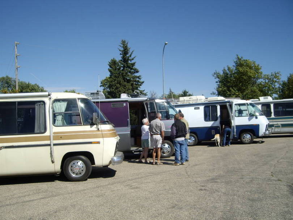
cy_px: 110
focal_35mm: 38
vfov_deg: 37.7
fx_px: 322
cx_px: 146
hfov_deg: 49.0
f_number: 4.3
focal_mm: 6.2
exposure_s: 1/500
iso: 50
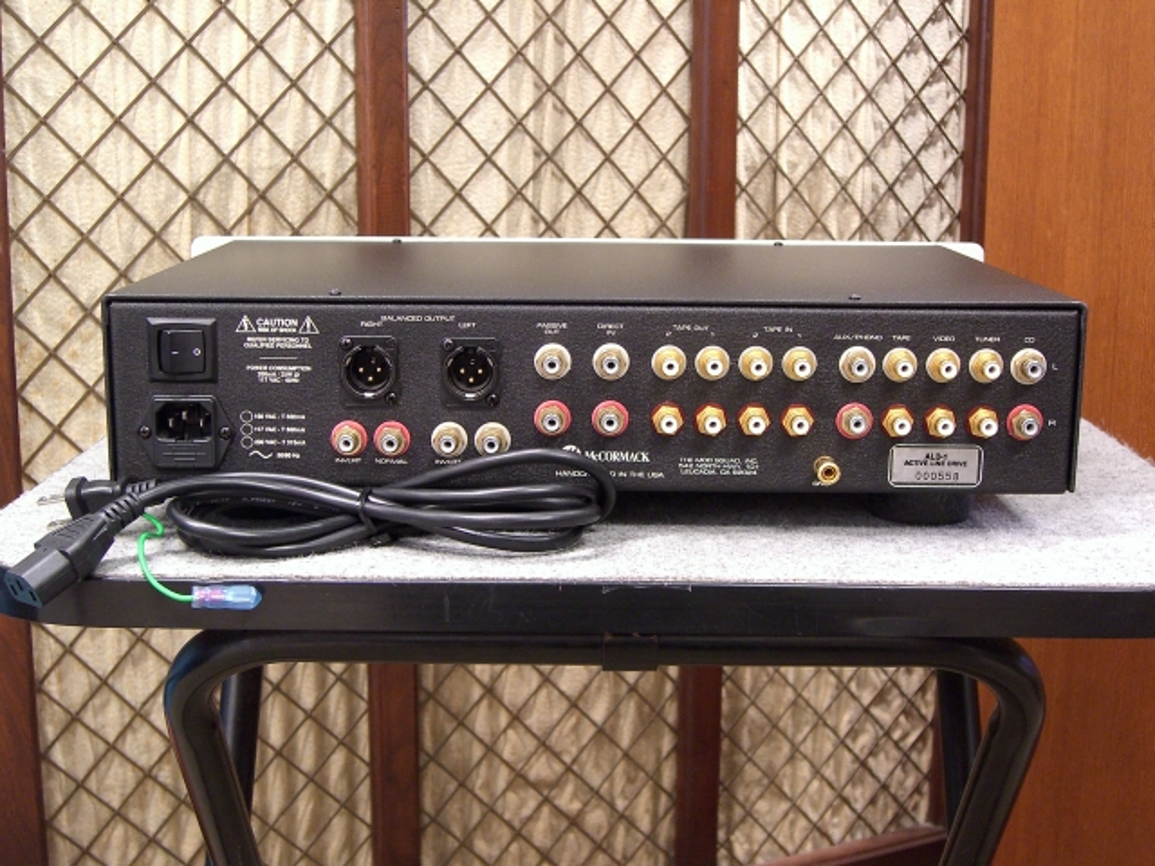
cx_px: 578
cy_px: 433
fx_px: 1535
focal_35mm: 46
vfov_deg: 31.5
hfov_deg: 41.2
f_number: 3.1
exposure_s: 1/6
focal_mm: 9.5
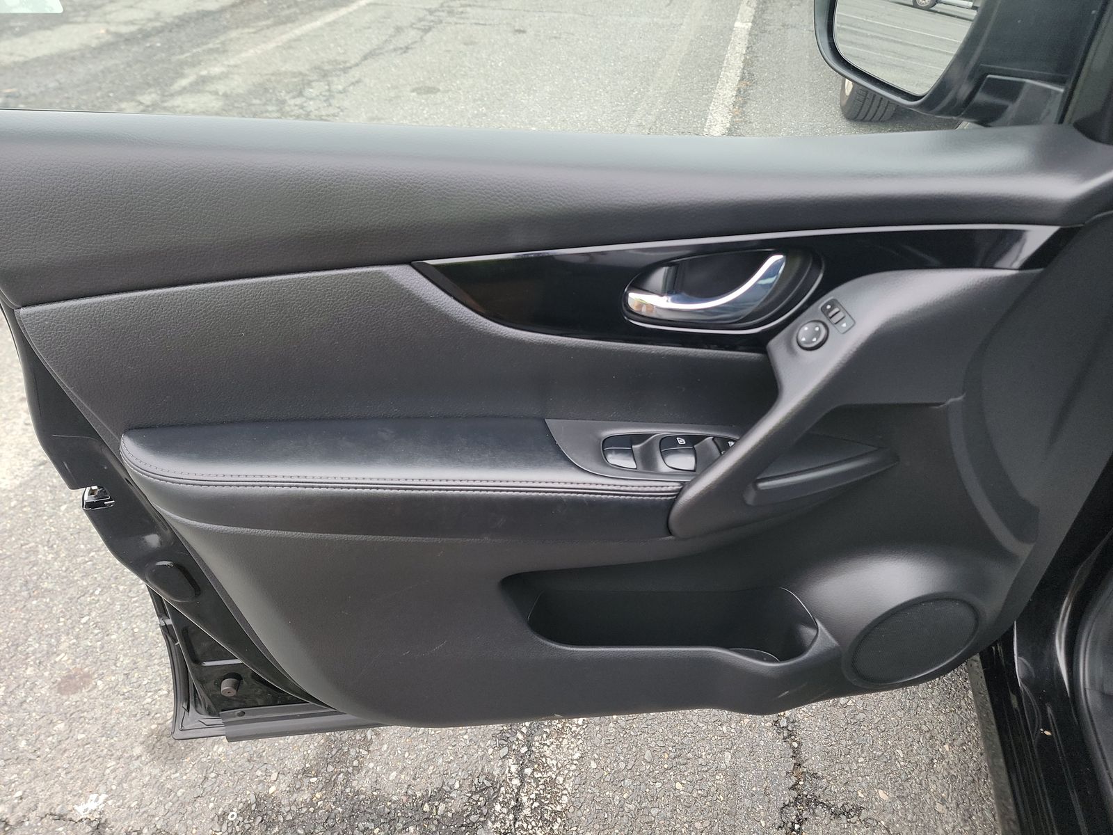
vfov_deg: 56.8
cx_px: 556
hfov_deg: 71.6
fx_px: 772
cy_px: 418
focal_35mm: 24
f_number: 1.8
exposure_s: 1/59
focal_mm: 6.7
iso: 146
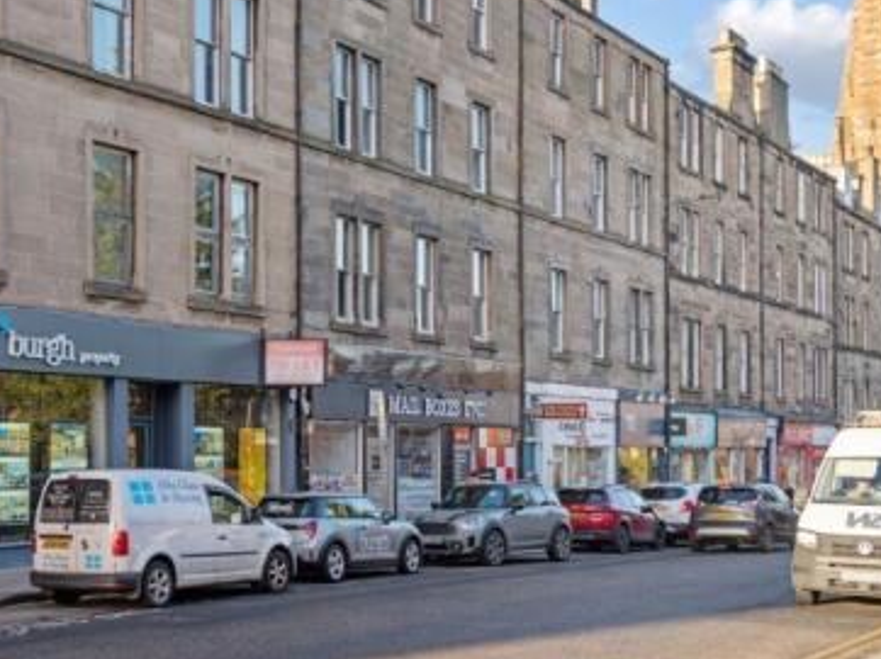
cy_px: 142
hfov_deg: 34.3
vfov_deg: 26.6
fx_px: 1373
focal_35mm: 54
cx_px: 152
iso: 200
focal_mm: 31
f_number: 7.1
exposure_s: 1/250
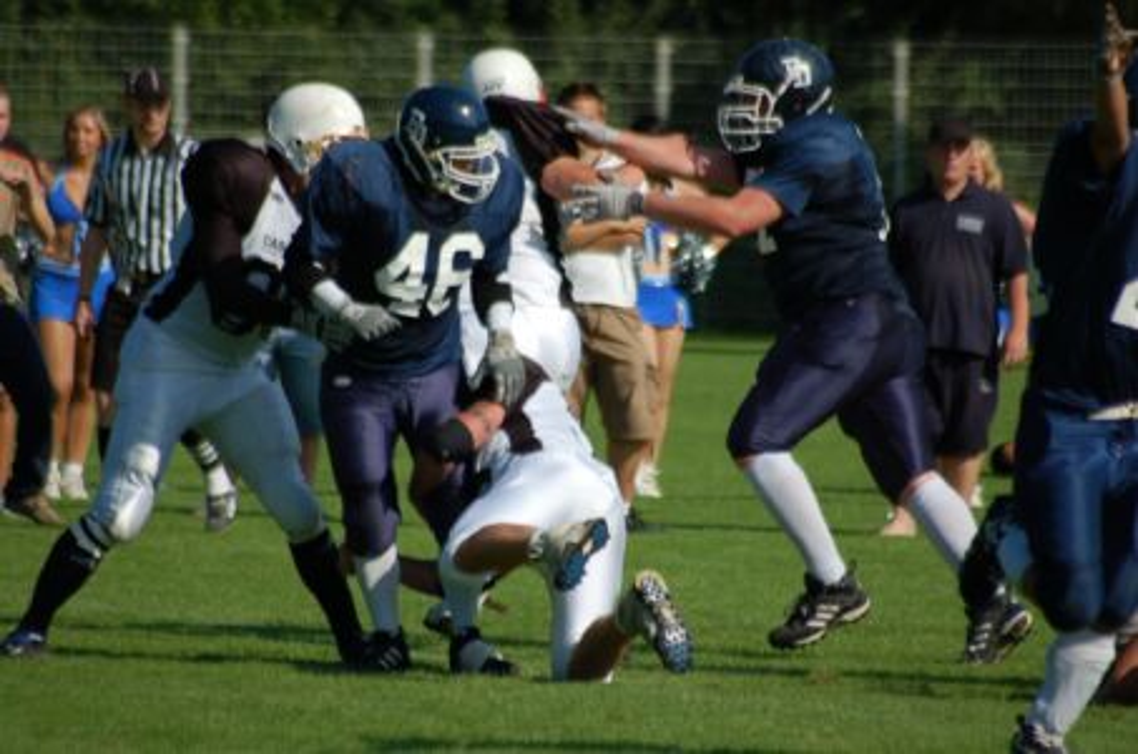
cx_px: 569
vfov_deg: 3.0
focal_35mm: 450
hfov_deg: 4.6
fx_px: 14195
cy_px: 377
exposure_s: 1/1250
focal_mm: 300
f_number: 5.6
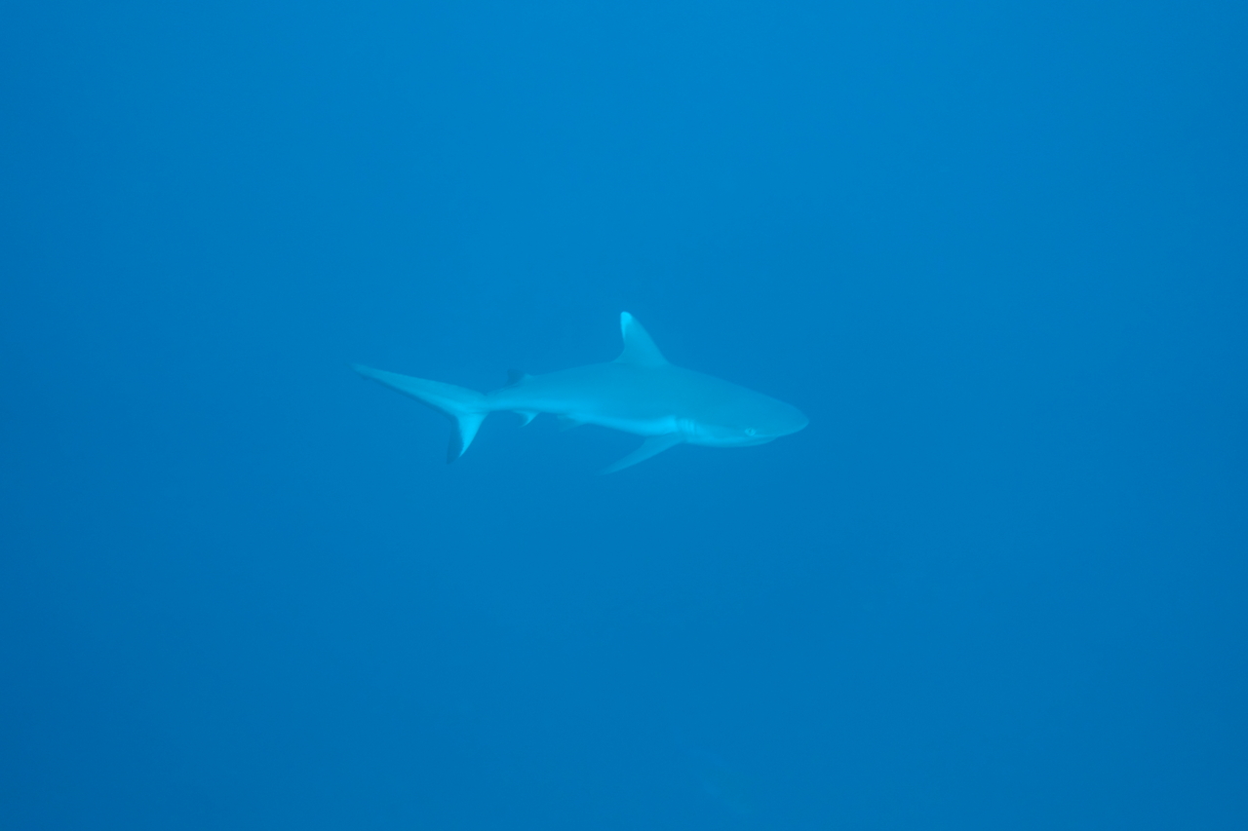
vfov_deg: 27.0
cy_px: 416
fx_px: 1733
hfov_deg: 39.6
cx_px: 624
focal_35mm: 50
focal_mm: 18.3
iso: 250
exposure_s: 1/50
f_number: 2.8
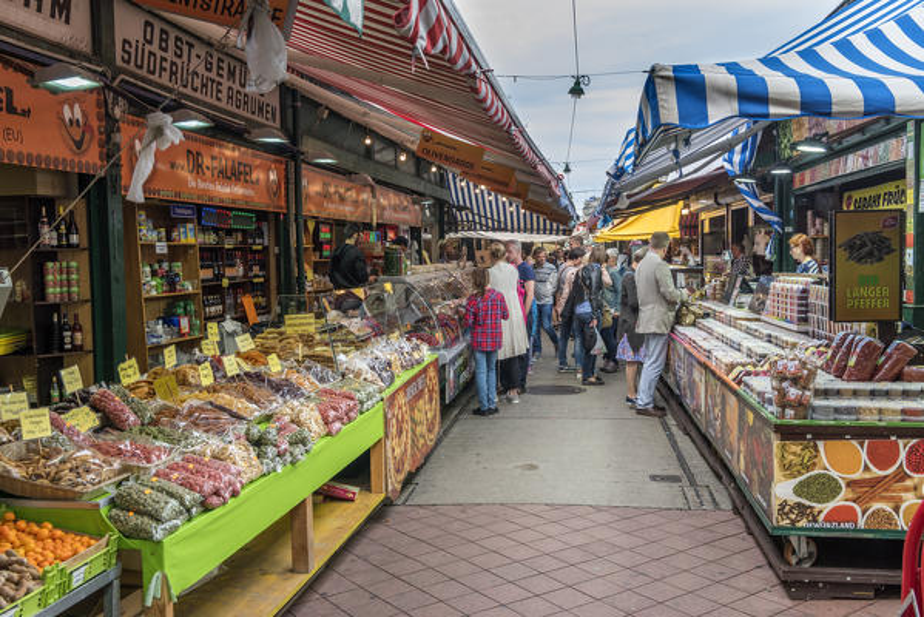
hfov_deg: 55.8
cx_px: 462
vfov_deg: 38.9
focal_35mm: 34
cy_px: 308
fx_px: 873
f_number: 9
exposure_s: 1/200
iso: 400
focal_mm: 34
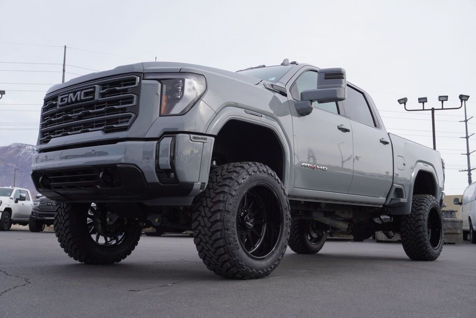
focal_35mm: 38
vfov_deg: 35.5
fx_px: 496
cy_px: 159
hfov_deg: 51.3
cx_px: 238
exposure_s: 1/160
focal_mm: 25
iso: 100
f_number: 7.1
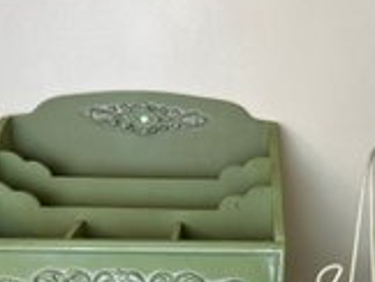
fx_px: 597
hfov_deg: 34.6
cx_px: 249
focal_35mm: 55
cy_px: 195
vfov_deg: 26.4
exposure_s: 1/120
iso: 125
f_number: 1.5
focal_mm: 5.7
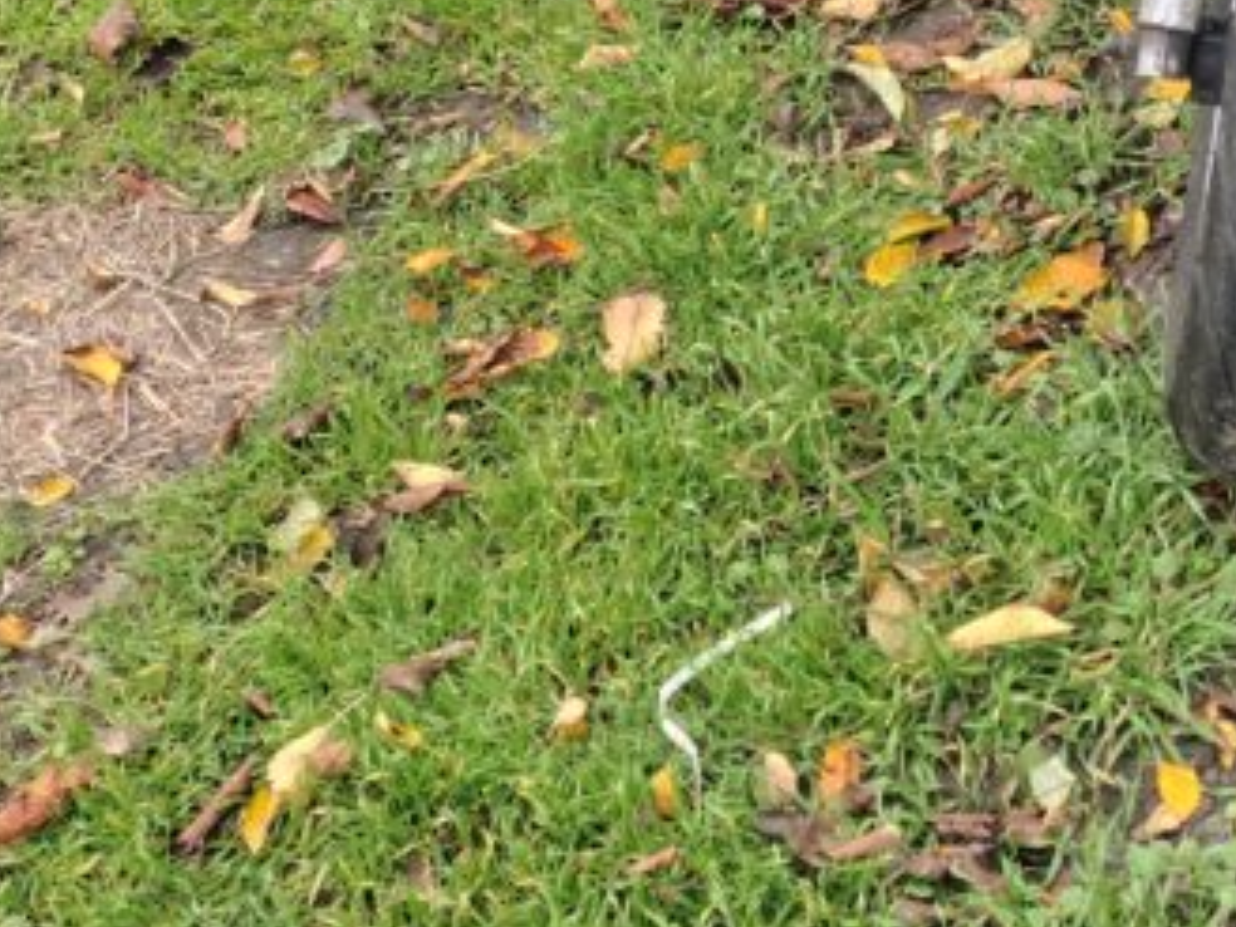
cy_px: -136
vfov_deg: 22.4
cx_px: 1251
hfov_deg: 29.5
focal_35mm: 61
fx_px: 2178
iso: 232
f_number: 1.7
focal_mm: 4.71
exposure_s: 1/120
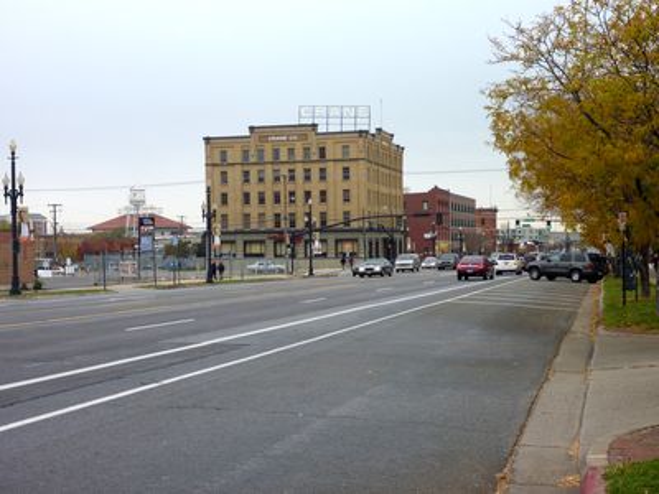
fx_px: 1047
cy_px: 247
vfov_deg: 26.6
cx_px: 330
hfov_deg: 34.9
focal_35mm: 55
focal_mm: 9.8
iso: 80
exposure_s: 1/50
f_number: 4.9
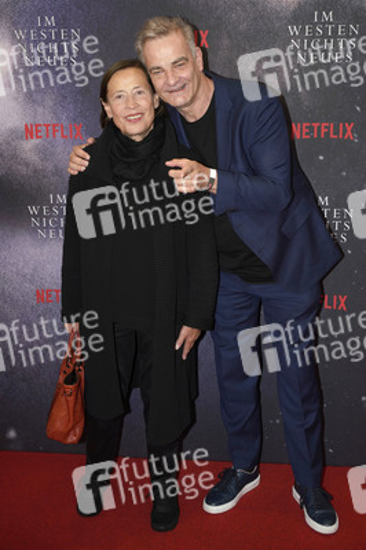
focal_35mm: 50
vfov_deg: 39.6
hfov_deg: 26.9
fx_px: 764
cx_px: 183
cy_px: 275
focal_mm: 50
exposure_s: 1/160
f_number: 5.6
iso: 320
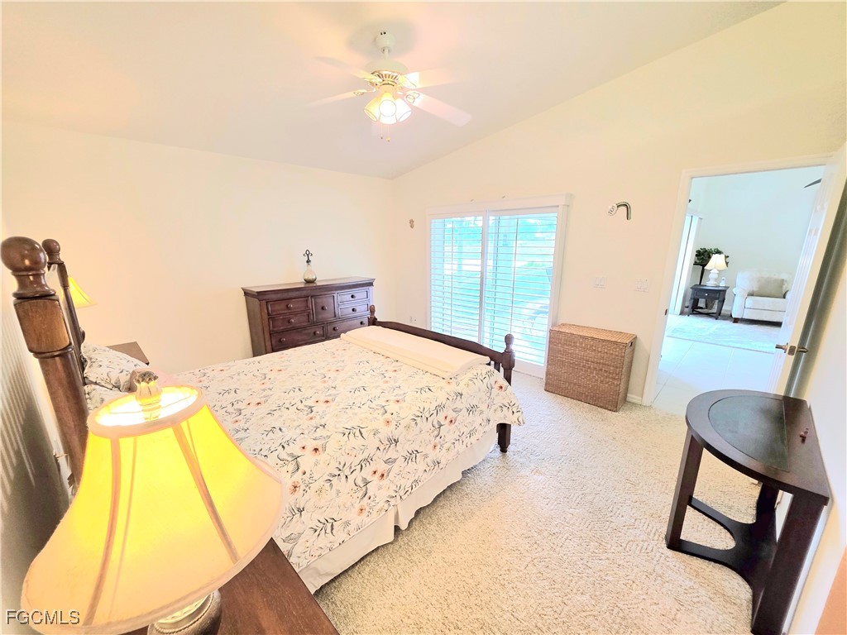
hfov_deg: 106.2
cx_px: 424
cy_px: 318
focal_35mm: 13
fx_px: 318
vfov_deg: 89.9
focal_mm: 2.2
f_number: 1.9
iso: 100
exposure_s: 1/120
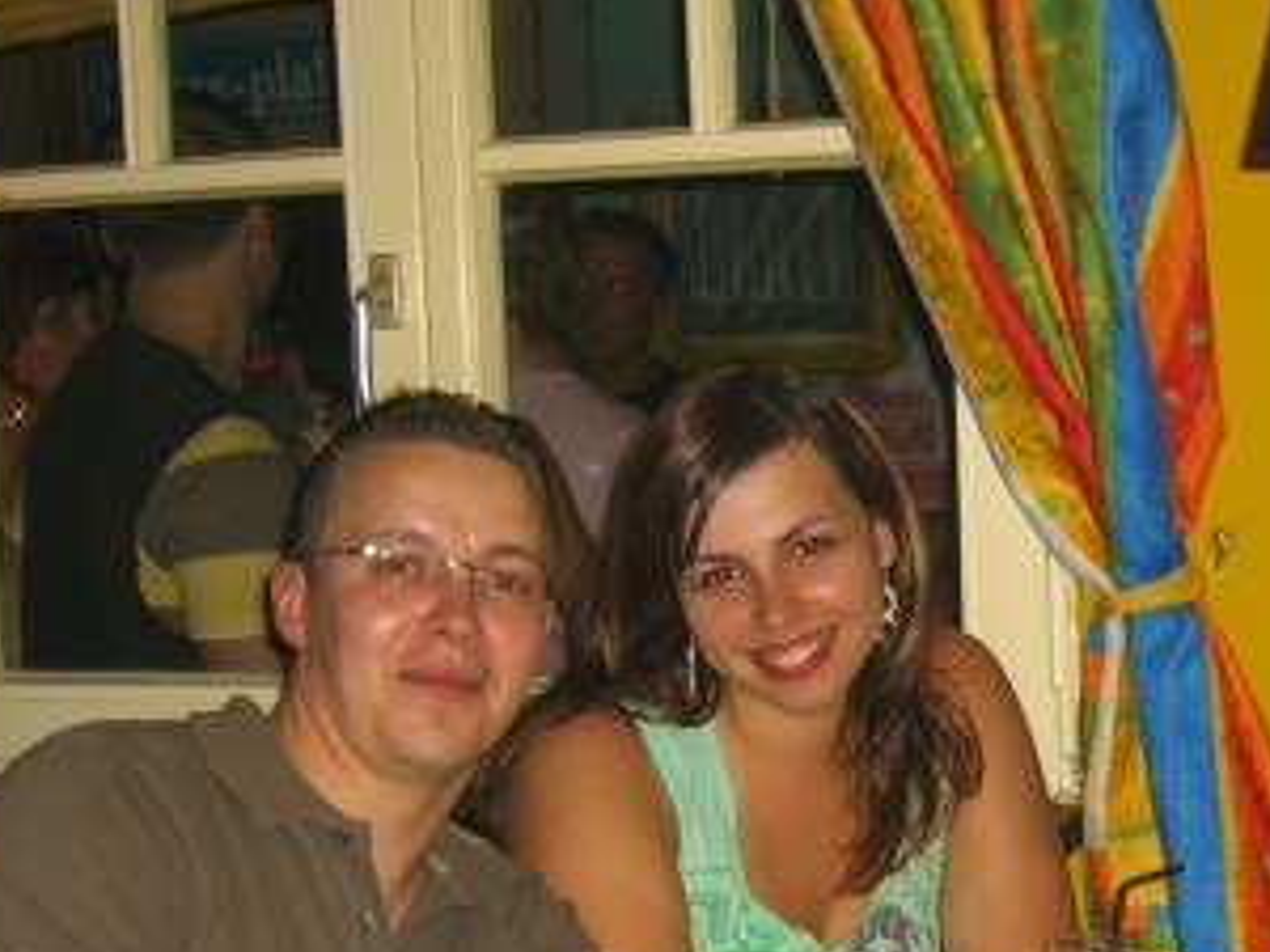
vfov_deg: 19.2
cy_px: 740
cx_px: 1003
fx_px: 2788
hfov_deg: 25.3
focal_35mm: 76
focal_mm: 7.9
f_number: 2.8
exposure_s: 1/60
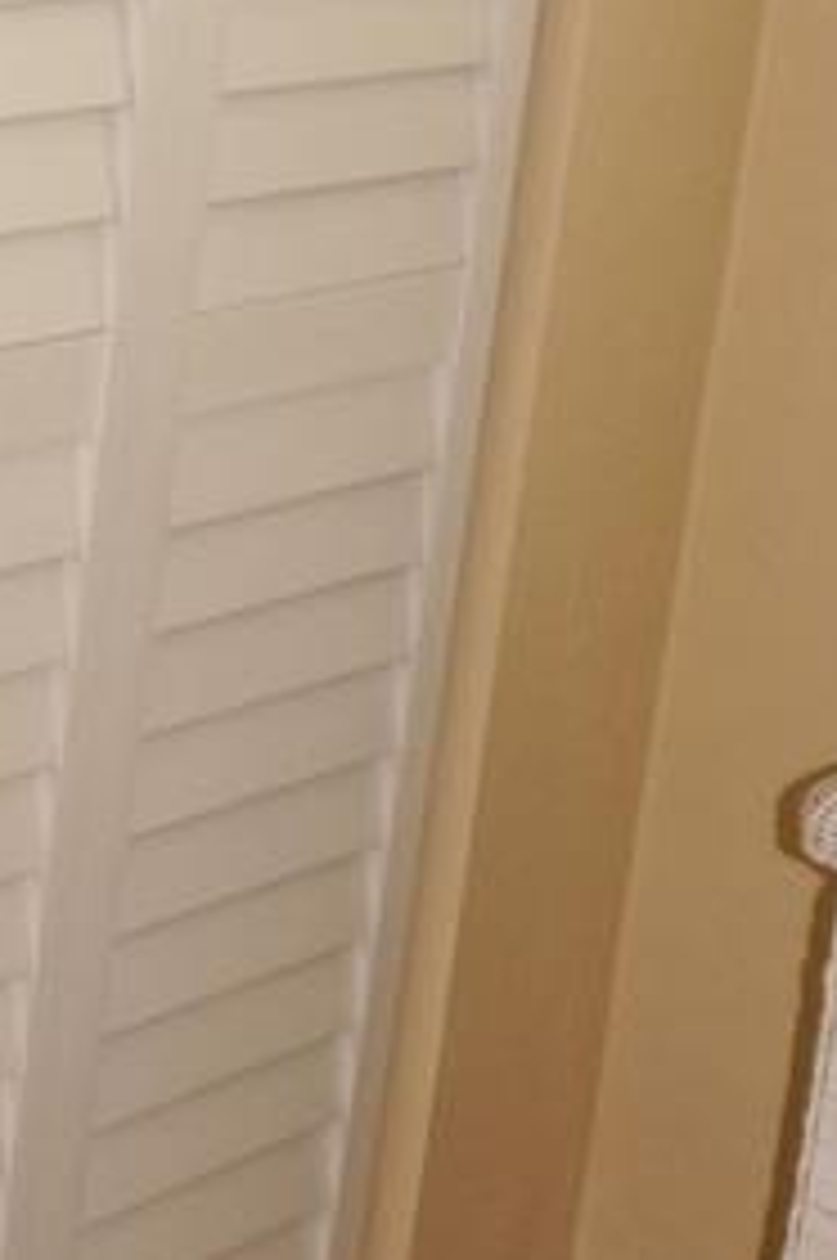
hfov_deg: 12.4
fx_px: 3601
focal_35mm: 103
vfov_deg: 19.6
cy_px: 202
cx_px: -520
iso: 320
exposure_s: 1/160
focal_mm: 16
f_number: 4
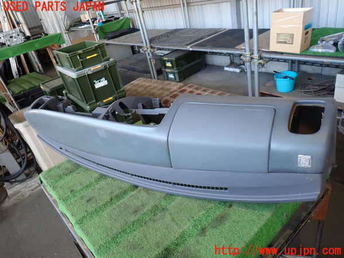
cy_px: 129
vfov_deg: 54.9
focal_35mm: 25
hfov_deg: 69.4
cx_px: 172
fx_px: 248
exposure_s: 1/60
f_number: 2
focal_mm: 4.5
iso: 125
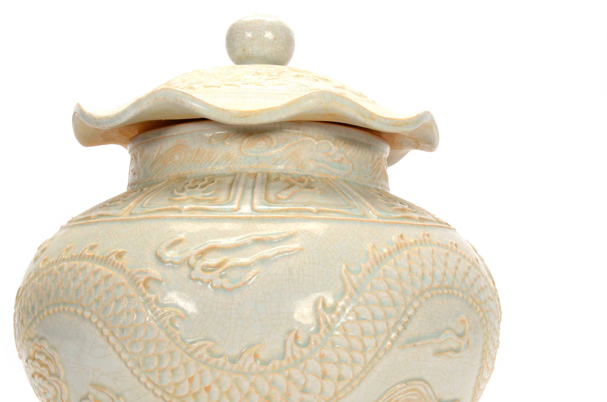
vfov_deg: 28.7
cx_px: 267
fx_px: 774
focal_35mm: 46
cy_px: 299
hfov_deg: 42.7
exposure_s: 1/160
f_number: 18
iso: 100
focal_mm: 20
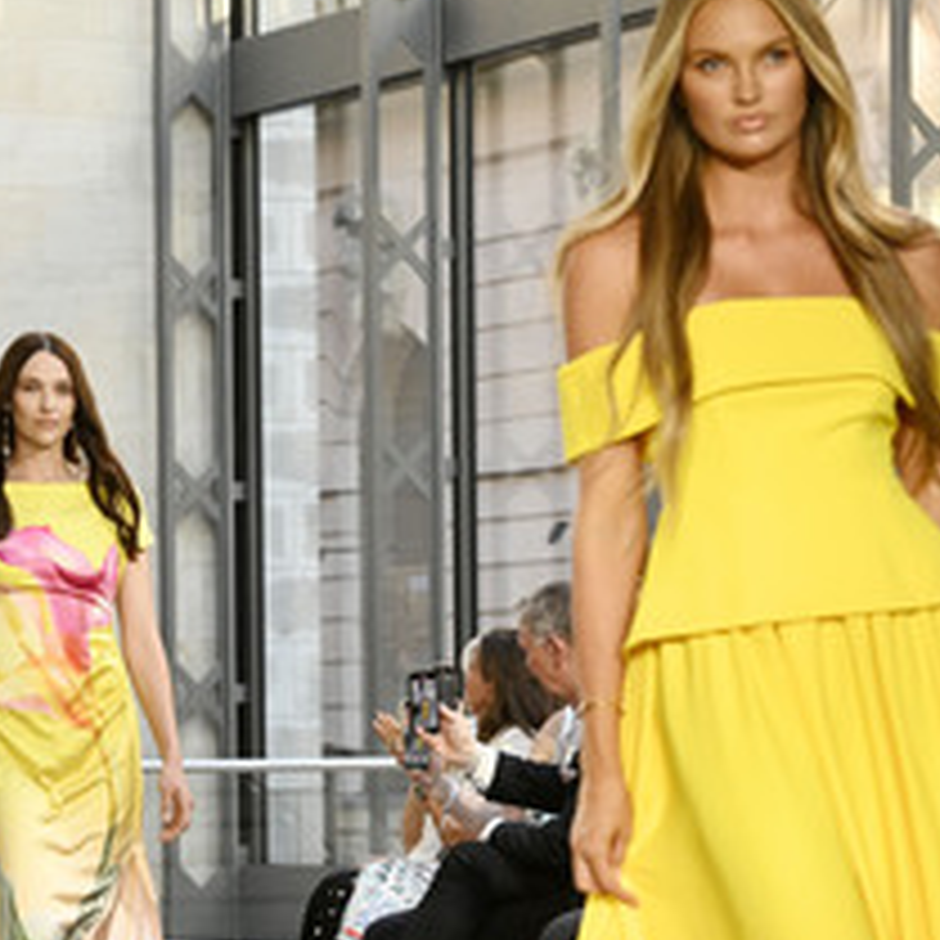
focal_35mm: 183
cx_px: 160
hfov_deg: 9.5
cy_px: 603
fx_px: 5622
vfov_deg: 9.6
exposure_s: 1/500
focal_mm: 100
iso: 5000
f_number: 7.1
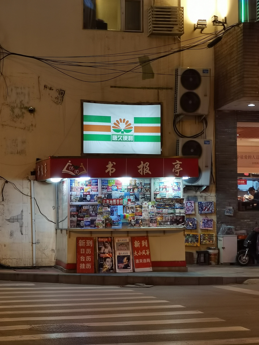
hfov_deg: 18.0
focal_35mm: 82
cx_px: 130
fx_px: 818
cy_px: 172
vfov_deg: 23.8
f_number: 2.4
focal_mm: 7.48
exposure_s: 1/33.3
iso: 320
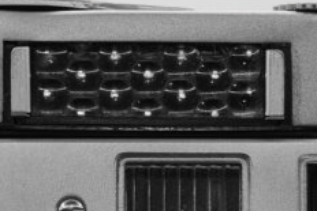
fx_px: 2731
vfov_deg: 4.4
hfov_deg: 6.6
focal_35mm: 310
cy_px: 91
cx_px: 70
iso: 400
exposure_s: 1/60
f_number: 4
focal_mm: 34
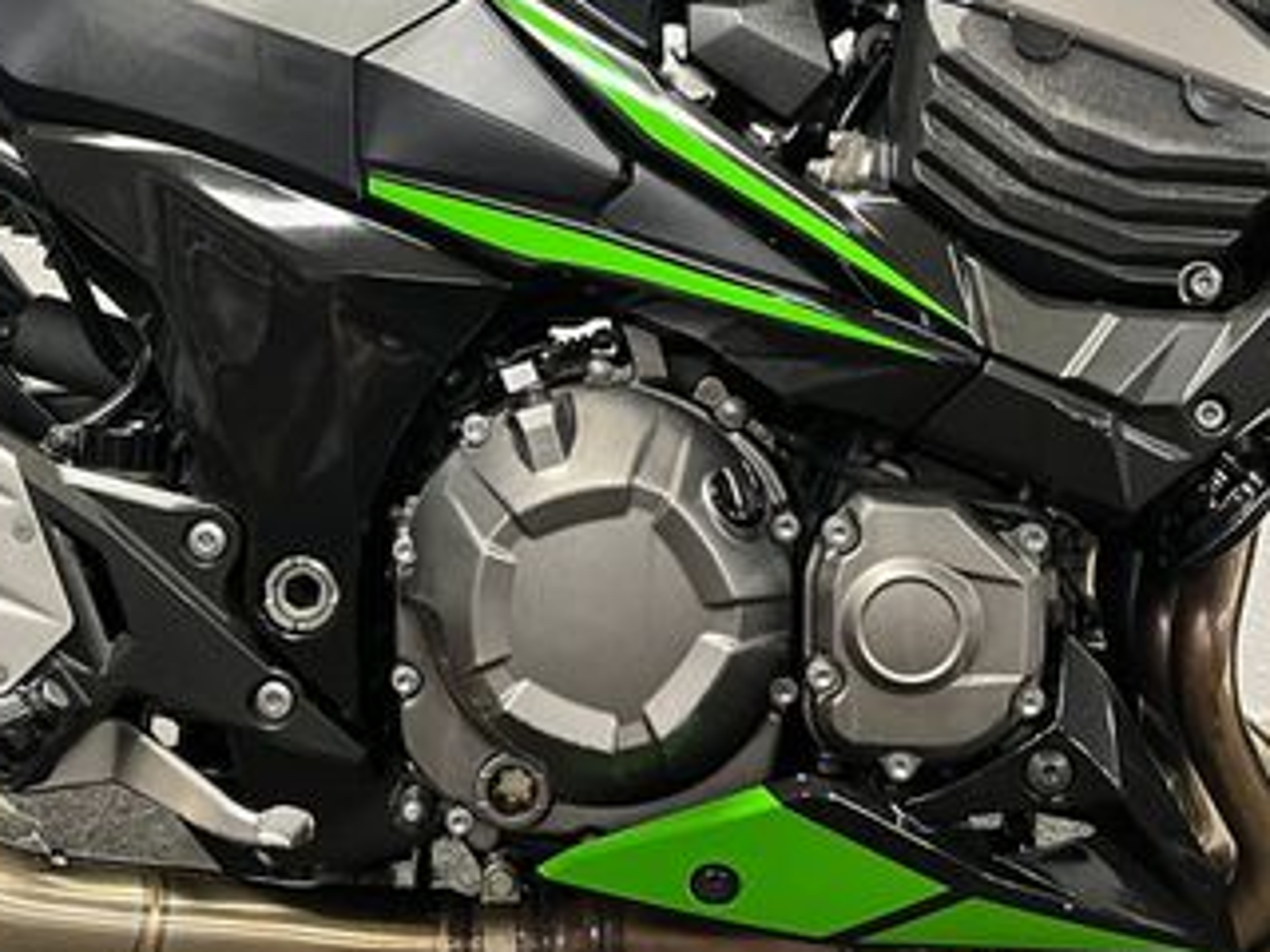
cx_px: 575
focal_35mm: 52
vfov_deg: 27.7
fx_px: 1908
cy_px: 250
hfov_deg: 36.8
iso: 250
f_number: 1.6
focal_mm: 5.1
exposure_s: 1/50
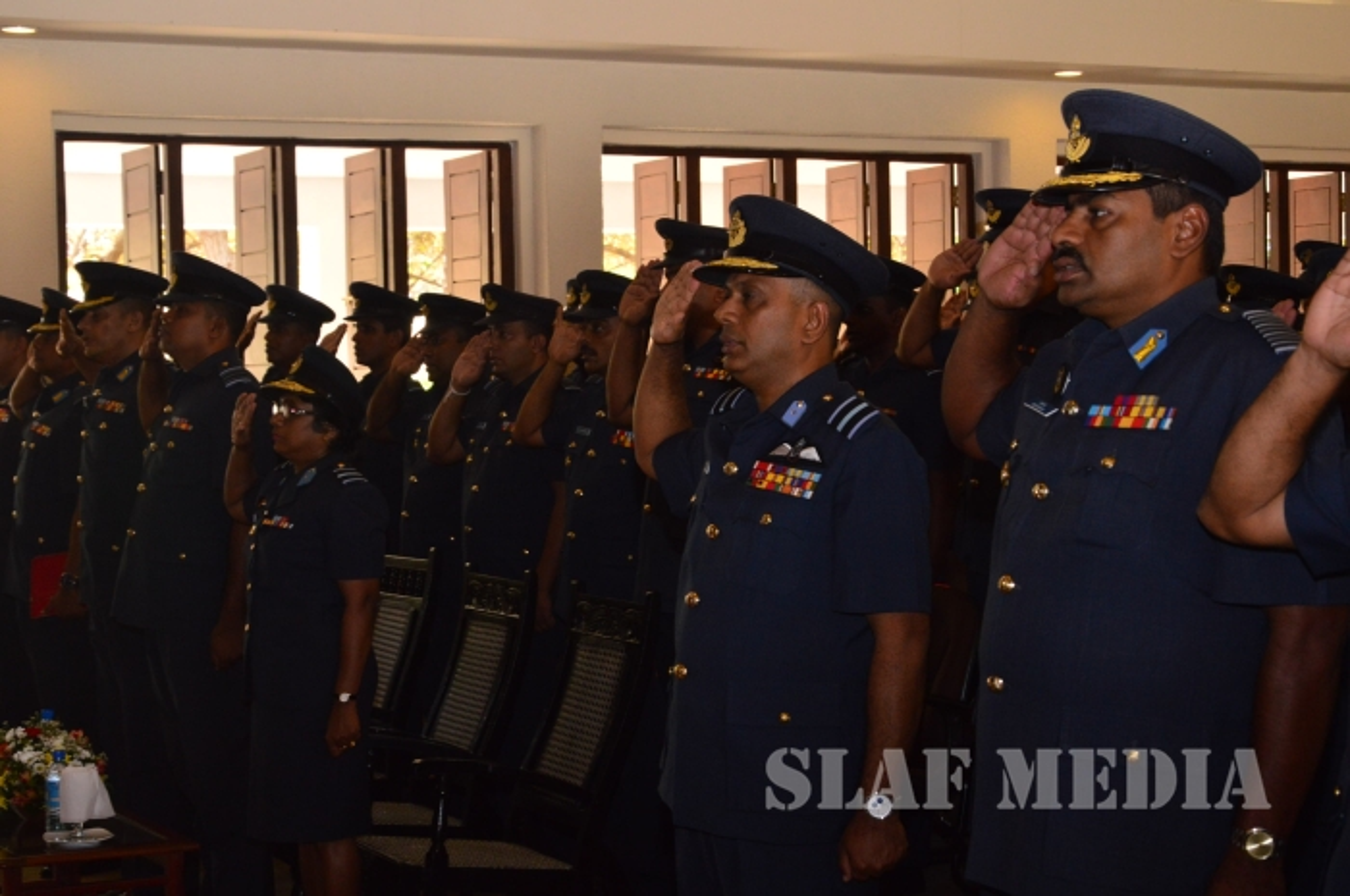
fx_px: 2360
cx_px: 675
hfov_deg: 31.9
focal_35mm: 63
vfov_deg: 21.5
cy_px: 448
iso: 800
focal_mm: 42
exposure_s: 1/80
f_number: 7.1
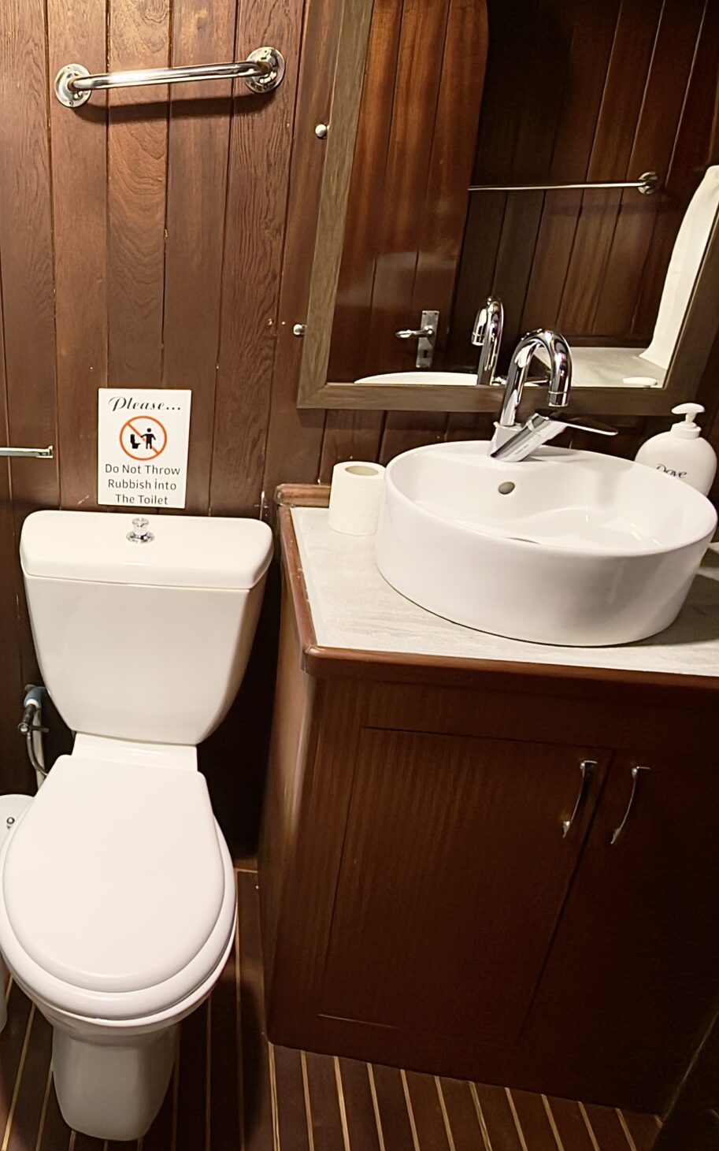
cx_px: 13
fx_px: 815
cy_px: 529
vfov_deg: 70.3
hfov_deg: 41.8
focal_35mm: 26
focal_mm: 2.22
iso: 640
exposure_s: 1/30
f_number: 2.2
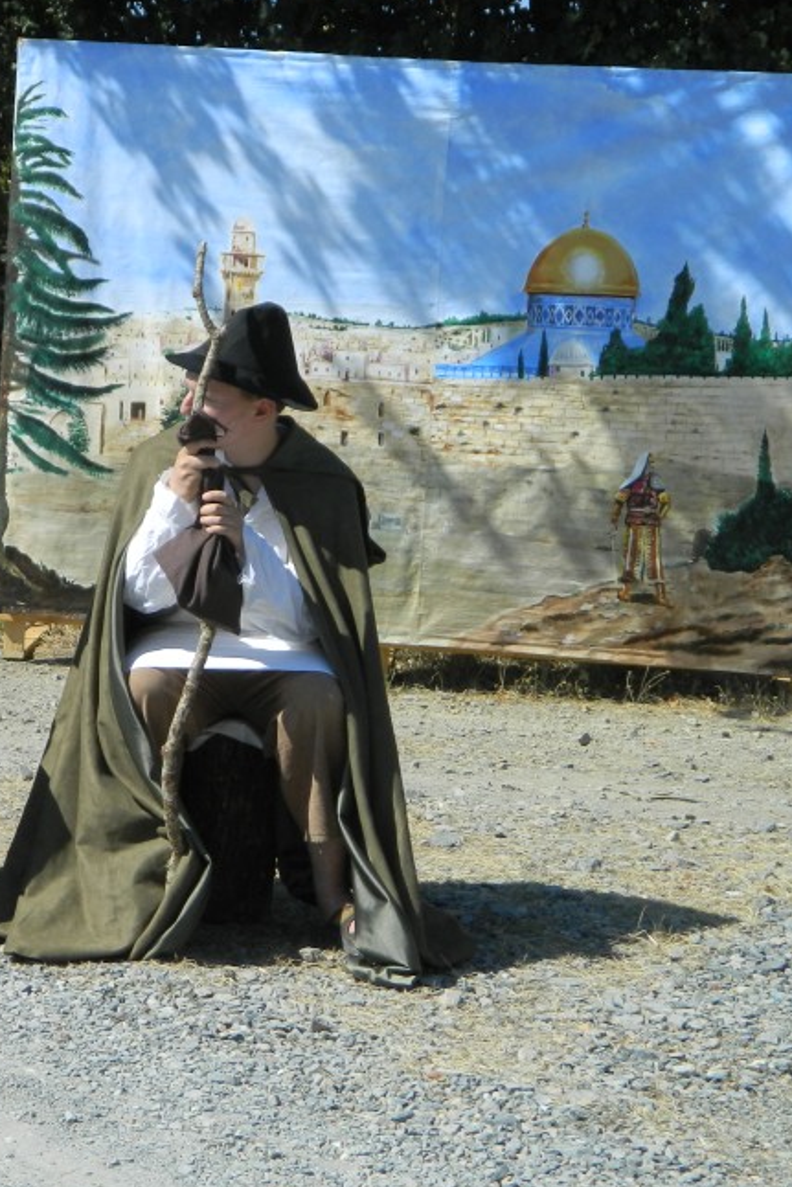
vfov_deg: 21.7
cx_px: 149
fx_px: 3100
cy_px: 562
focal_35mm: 94
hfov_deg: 14.5
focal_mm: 10.2
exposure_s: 1/800
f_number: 3.8
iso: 80
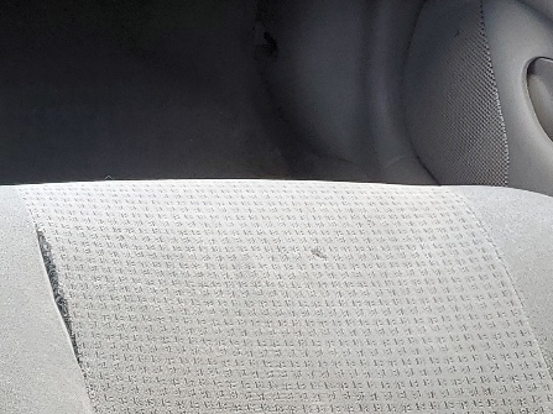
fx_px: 1485
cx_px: -264
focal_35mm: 93
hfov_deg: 18.7
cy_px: 145
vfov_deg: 15.9
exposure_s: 1/213
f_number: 1.5
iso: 50
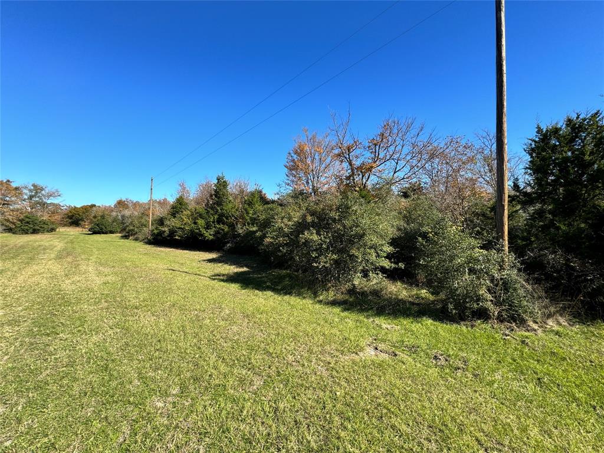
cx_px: 302
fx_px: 244
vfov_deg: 85.7
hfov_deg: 102.1
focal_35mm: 14
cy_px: 226
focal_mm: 2.22
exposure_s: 1/944
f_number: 2.2
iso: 40
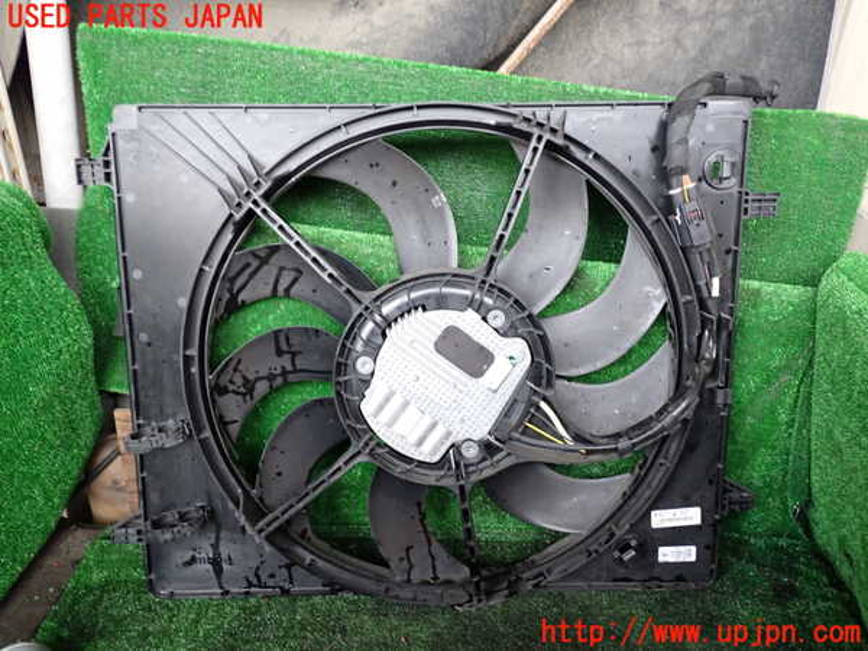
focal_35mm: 30
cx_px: 434
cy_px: 326
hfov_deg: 60.0
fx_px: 752
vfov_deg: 46.8
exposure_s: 1/30
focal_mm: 5.4
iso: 320
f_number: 2.3
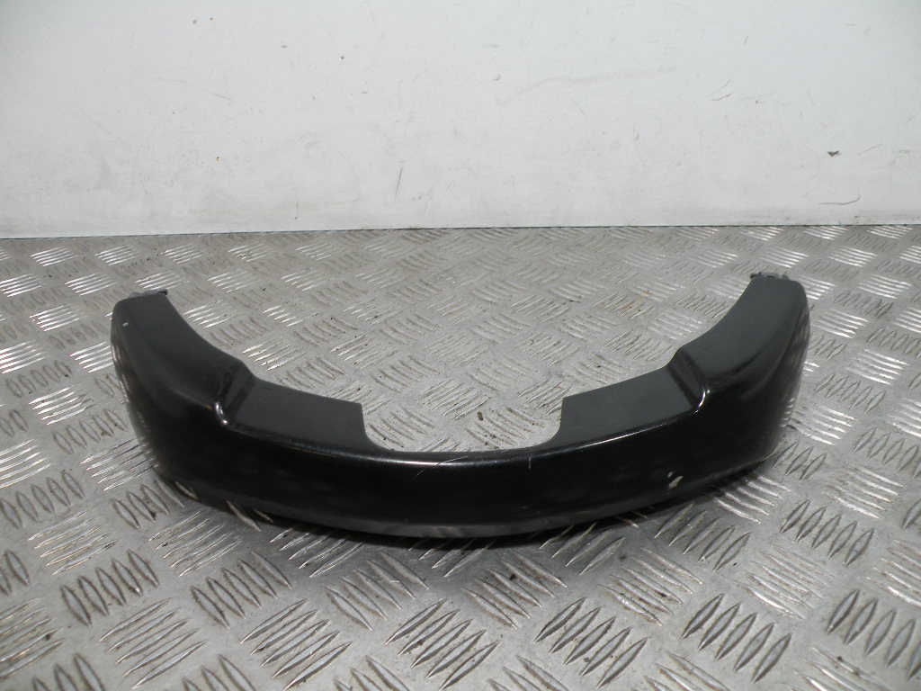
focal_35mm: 27
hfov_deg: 65.3
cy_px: 346
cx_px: 460
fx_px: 718
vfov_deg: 51.4
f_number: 3.2
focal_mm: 4.7
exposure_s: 1/62.4
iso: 64
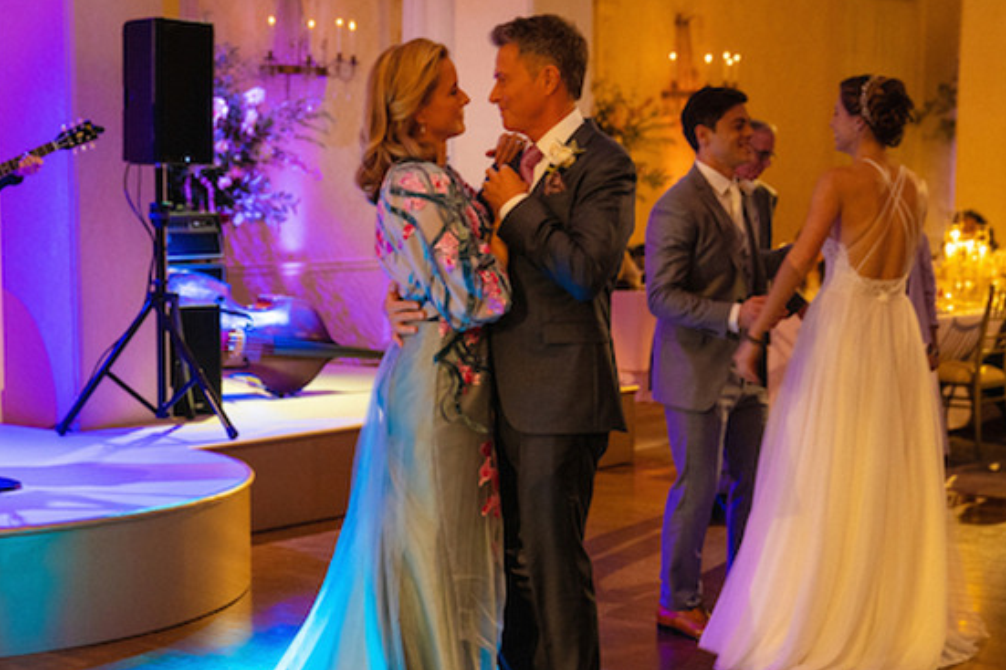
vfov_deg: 20.0
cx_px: 371
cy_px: 380
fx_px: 1900
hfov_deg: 29.5
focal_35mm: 68
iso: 2500
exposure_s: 1/60
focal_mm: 48
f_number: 2.8
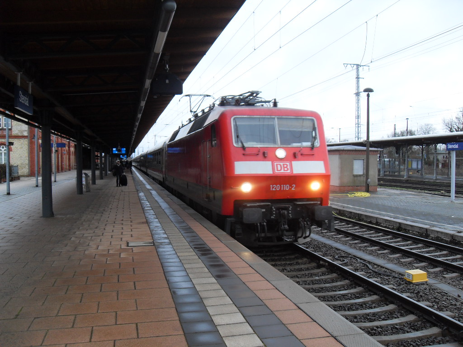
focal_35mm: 34
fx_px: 455
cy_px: 174
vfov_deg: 41.8
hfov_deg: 54.0
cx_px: 232
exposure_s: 1/45
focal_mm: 6.3
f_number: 2.8
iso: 100
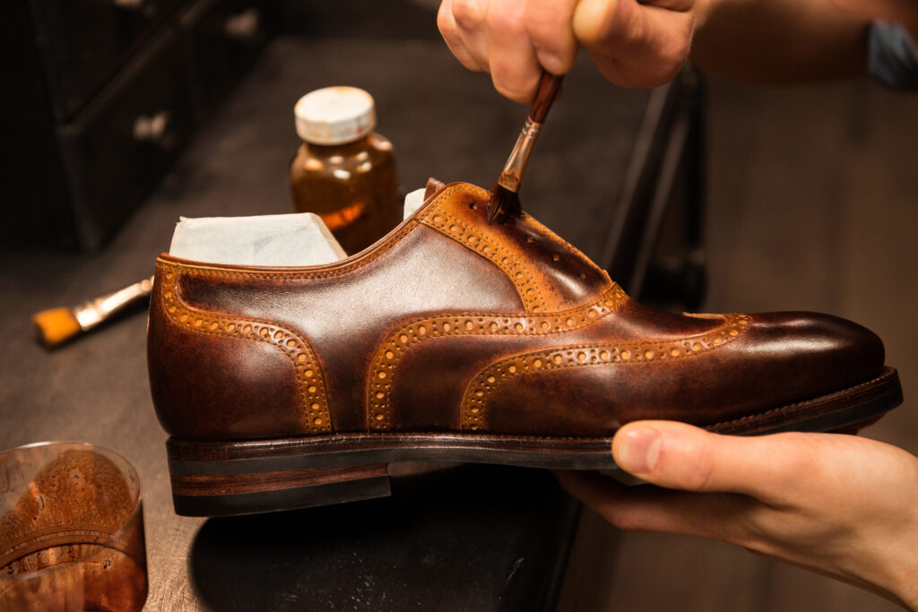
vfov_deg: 21.9
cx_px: 459
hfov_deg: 32.4
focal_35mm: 62
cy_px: 306
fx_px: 1581
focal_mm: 62
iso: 500
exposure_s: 1/125
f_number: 3.5
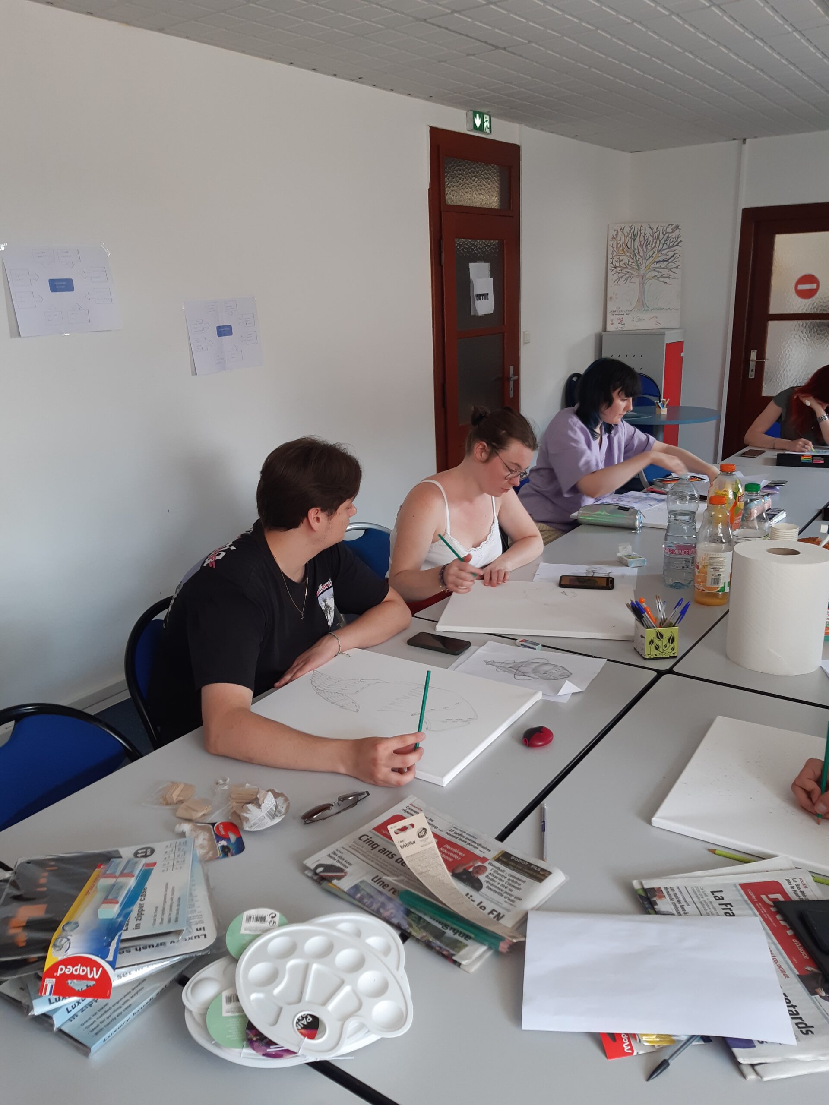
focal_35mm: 26
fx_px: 830
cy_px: 552
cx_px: 414
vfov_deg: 67.3
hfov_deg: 53.1
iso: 80
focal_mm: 3.92
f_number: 1.7
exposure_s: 1/60
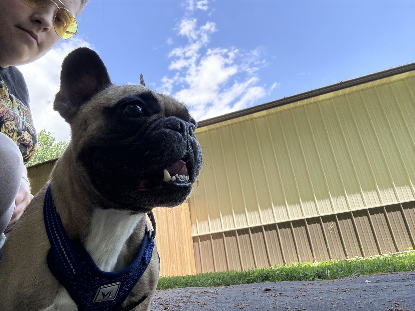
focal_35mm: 23
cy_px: 156
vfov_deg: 58.9
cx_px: 208
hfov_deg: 73.9
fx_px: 276
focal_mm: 2.69
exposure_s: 1/314
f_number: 1.9
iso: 25
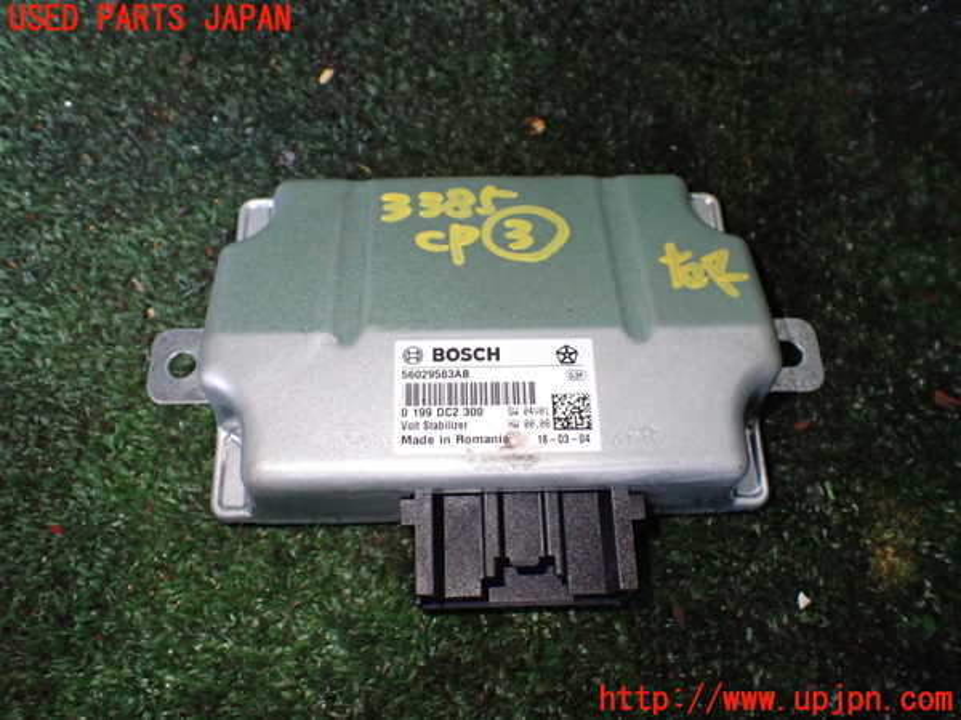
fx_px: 833
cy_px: 360
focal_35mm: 30
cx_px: 480
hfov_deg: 60.0
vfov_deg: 46.8
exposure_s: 1/100
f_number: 2.3
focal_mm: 5.4
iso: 800
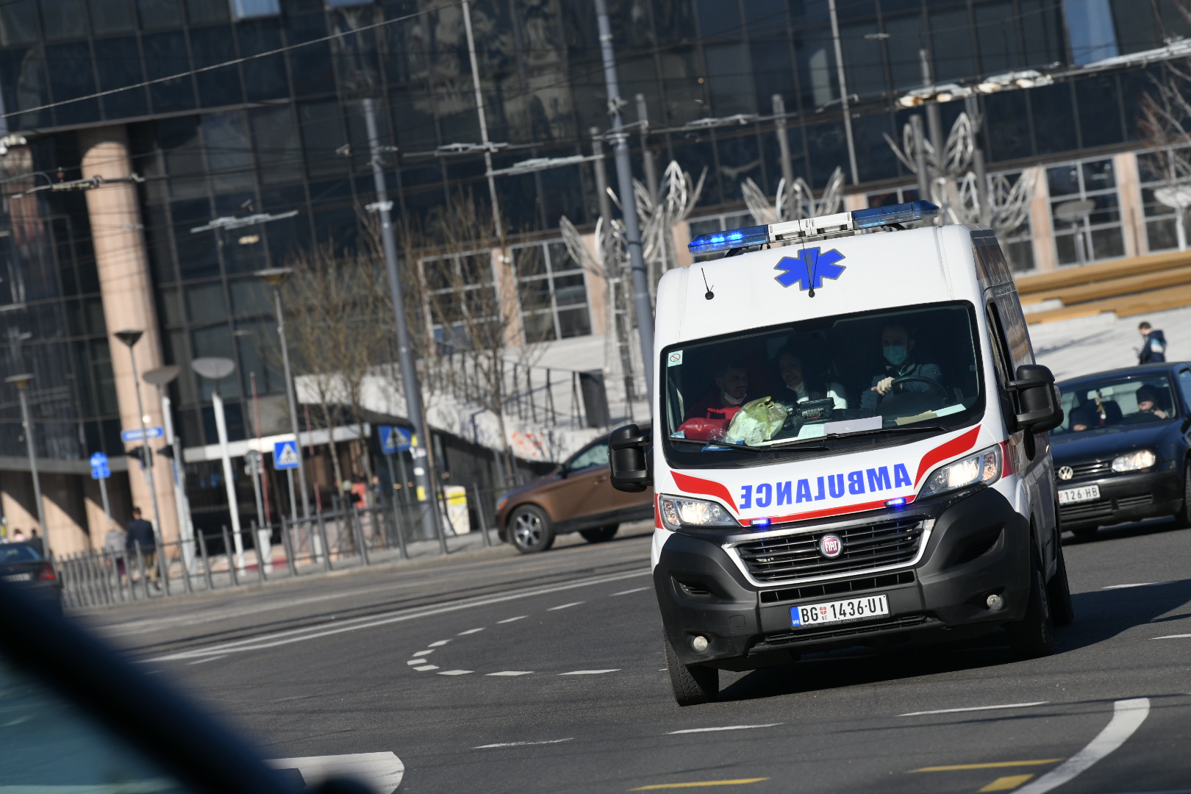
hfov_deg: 10.3
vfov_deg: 6.9
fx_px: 6616
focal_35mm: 200
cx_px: 596
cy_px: 397
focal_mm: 200
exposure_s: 1/8000
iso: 800
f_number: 5
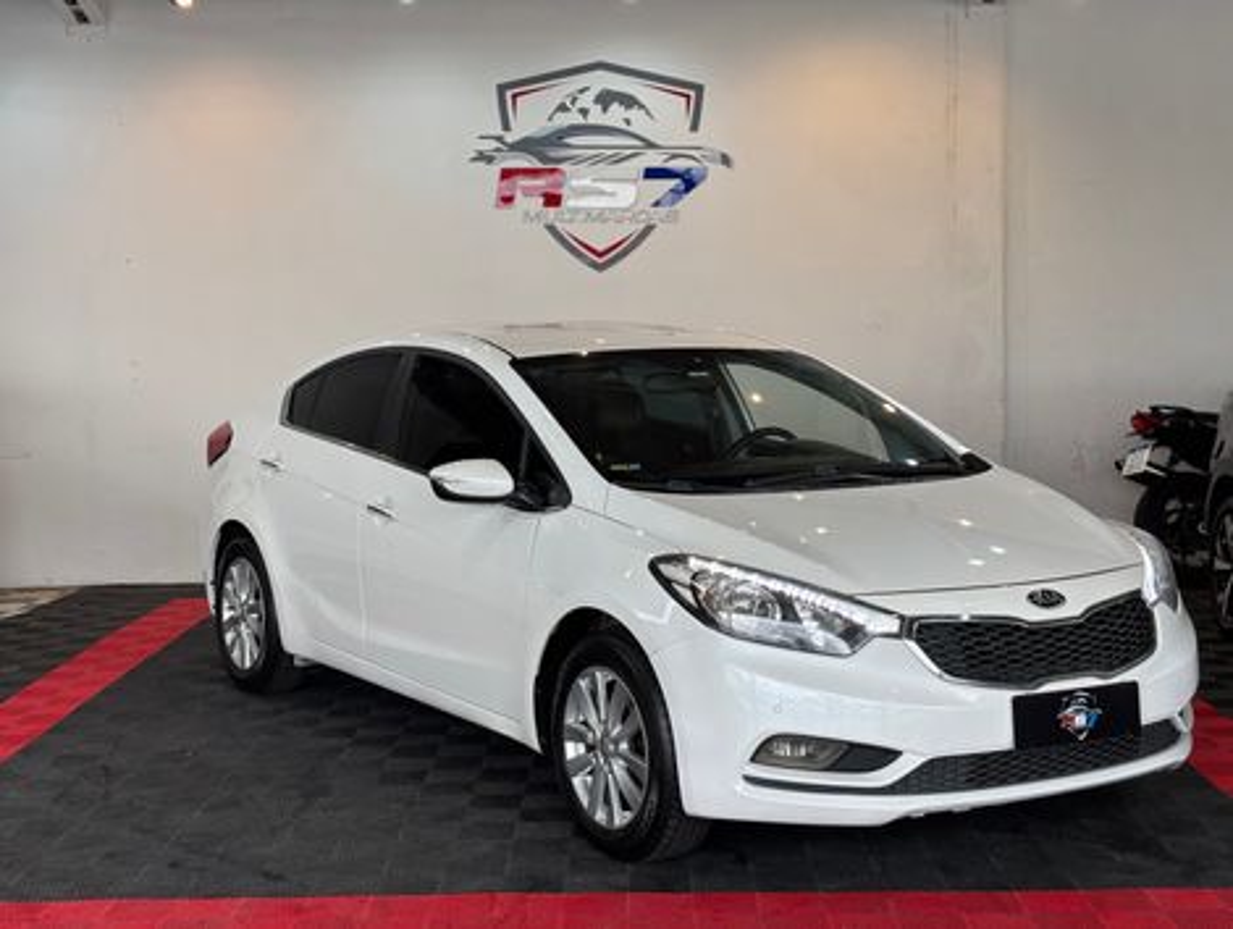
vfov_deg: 28.1
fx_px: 1855
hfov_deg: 36.8
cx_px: 616
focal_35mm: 52
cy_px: 464
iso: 32
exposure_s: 1/361
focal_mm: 5.96
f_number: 1.6
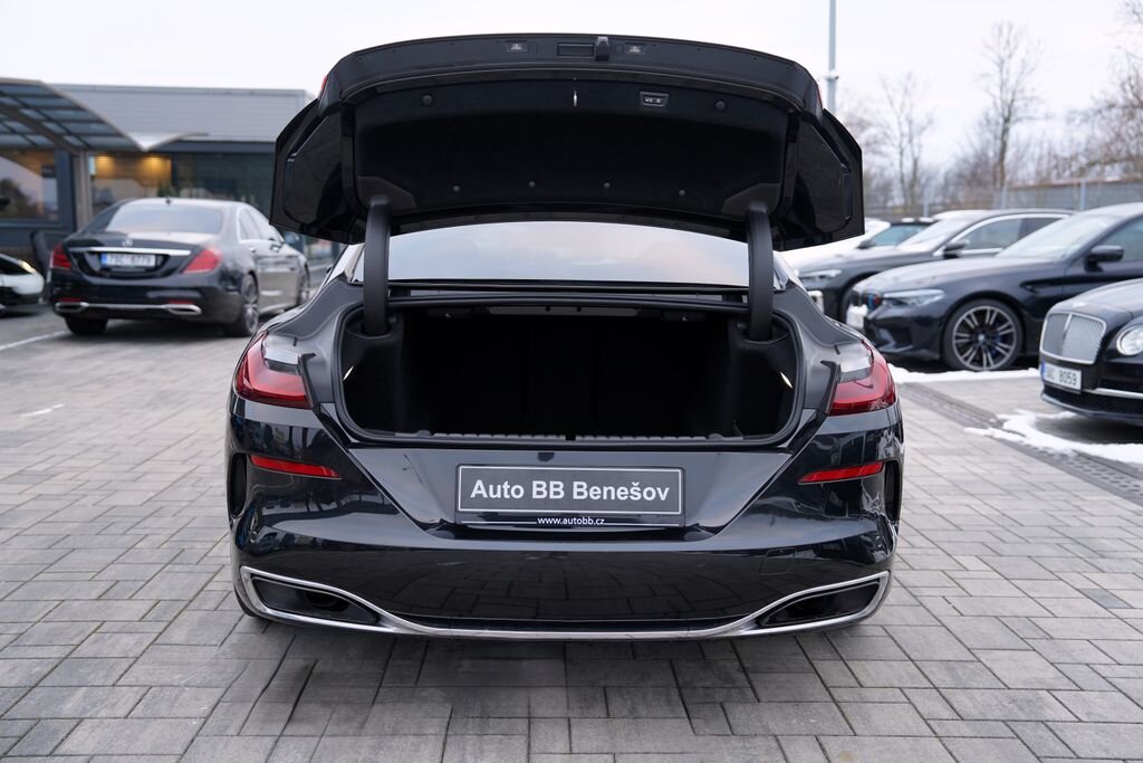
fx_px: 1143
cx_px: 572
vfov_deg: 36.9
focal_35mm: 36
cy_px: 382
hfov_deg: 53.1
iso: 100
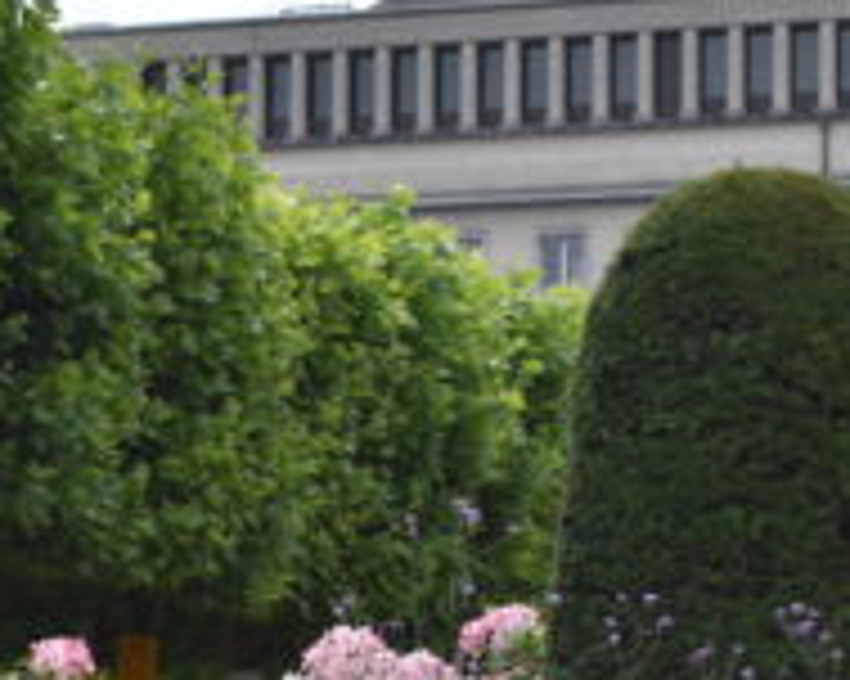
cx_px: 117
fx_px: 3646
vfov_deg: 10.6
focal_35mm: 145
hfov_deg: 13.2
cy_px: 576
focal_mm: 28
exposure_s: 1/320
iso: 200
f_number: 9
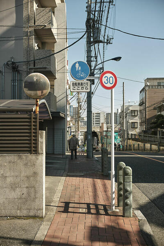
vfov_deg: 47.4
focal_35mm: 41
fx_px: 280
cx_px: 82
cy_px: 123
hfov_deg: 32.6
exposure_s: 1/320
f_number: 5.6
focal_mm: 27
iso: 125
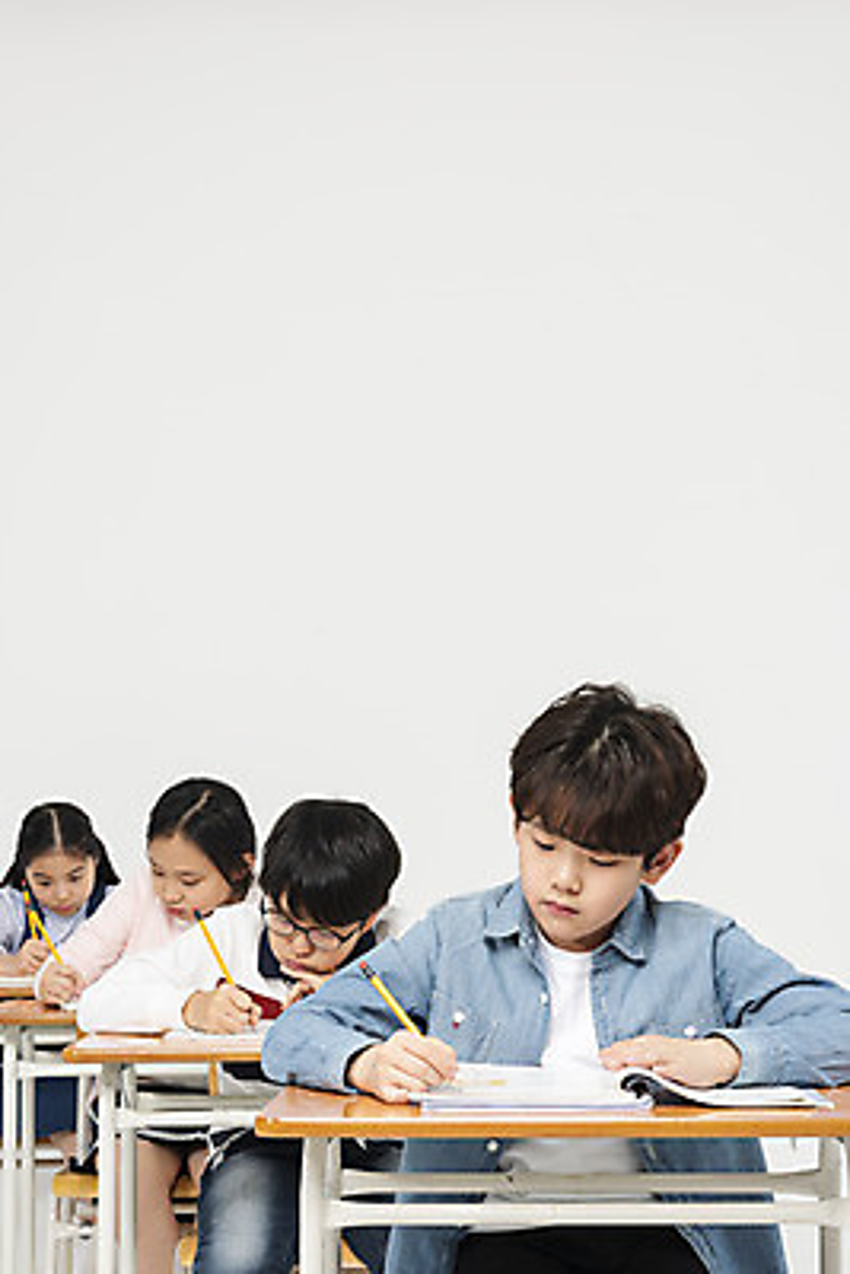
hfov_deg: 19.5
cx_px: 425
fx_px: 2477
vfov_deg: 28.8
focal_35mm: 70
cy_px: 637
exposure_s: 1/125
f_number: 18
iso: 100
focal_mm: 70
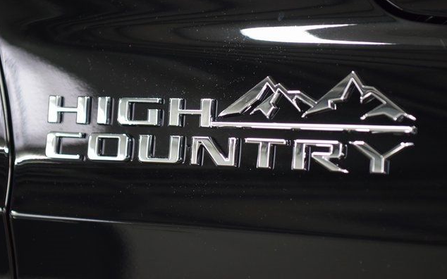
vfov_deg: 12.1
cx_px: 223
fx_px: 1315
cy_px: 136
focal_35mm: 108
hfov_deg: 19.3
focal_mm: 70
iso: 1600
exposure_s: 1/80
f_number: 2.8
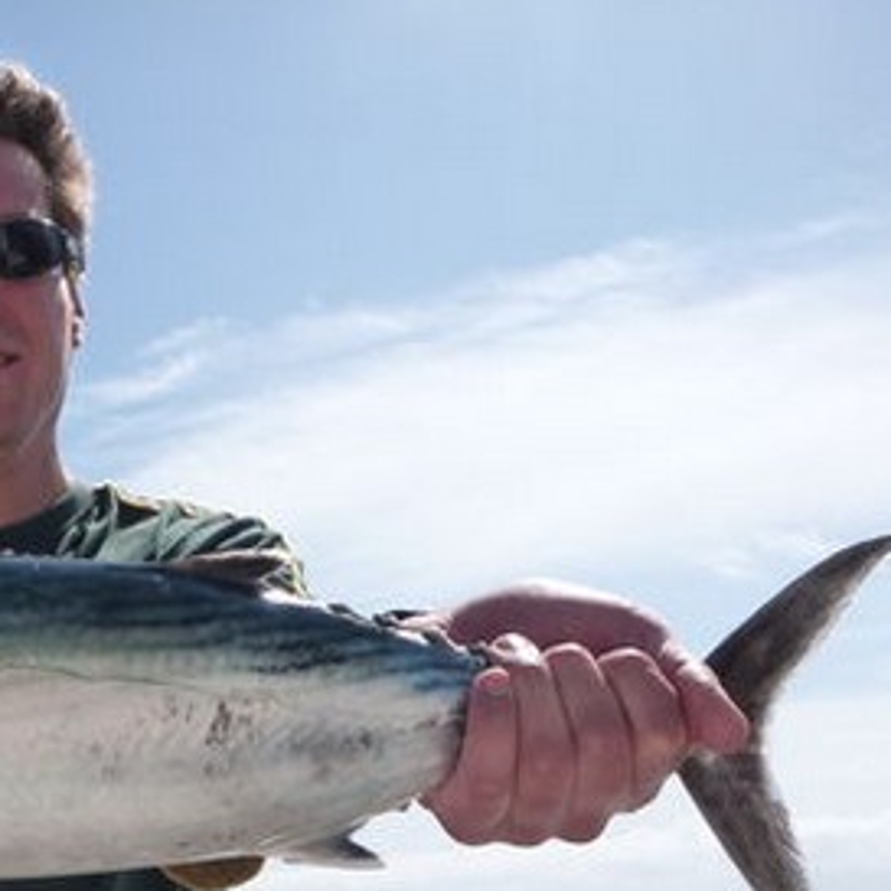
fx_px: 1660
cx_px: -29
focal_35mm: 57
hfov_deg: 28.0
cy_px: 757
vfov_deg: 29.1
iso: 160
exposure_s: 1/160
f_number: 10
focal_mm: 4.9
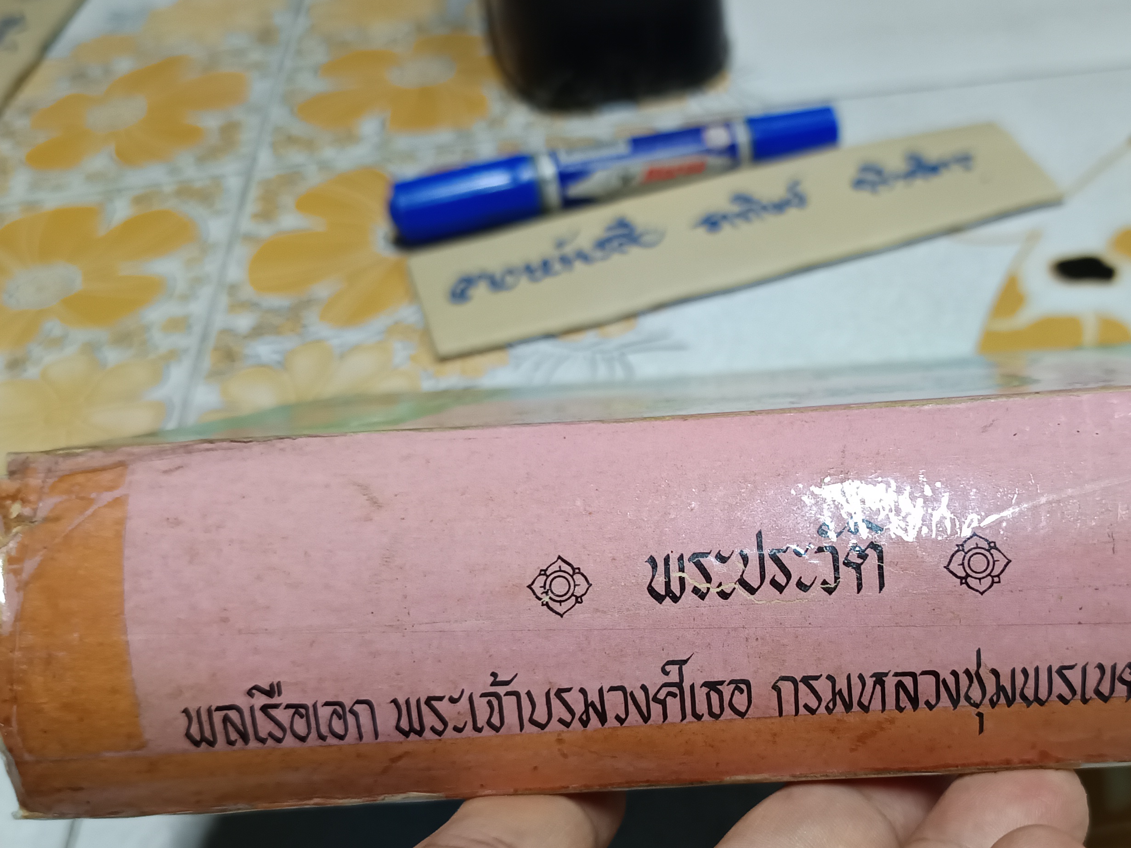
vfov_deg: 36.6
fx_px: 1274
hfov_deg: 47.3
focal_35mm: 39
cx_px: 728
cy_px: 541
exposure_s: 1/33.3
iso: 1220
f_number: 1.7
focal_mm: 5.31
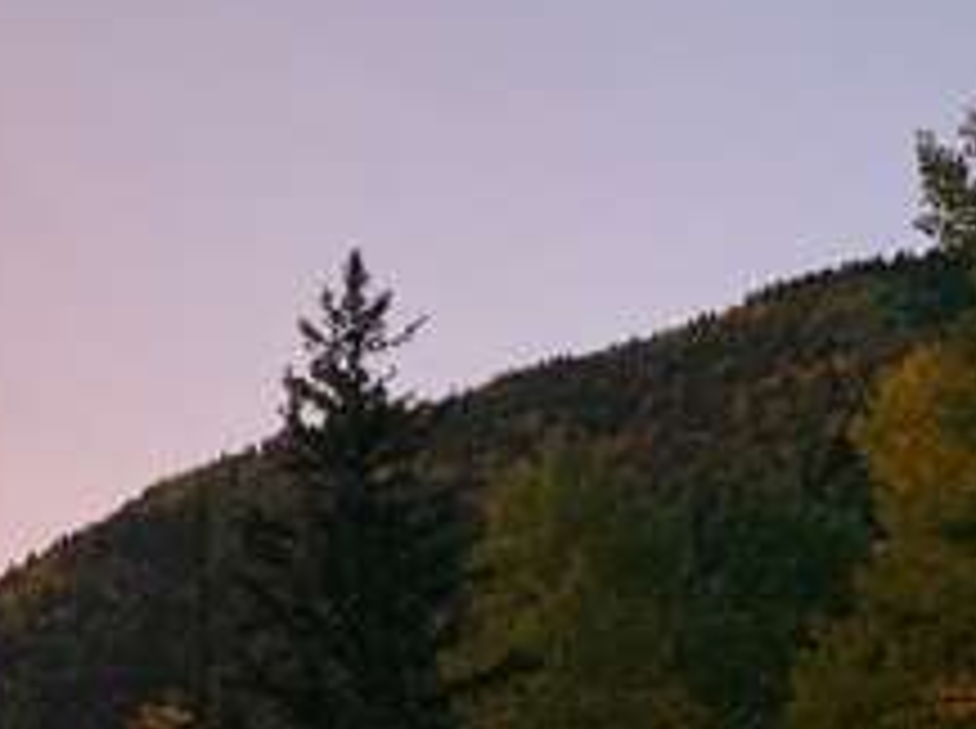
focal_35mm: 82
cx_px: -259
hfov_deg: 21.7
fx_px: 2308
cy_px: 954
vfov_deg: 16.9
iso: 200
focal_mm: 4.25
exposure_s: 1/60
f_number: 1.8
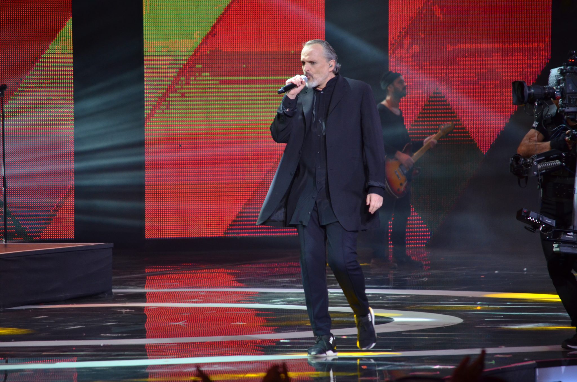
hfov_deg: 7.6
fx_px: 4318
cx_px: 288
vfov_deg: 5.1
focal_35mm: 270
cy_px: 191
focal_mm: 180
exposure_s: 1/160
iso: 1000
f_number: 5.6
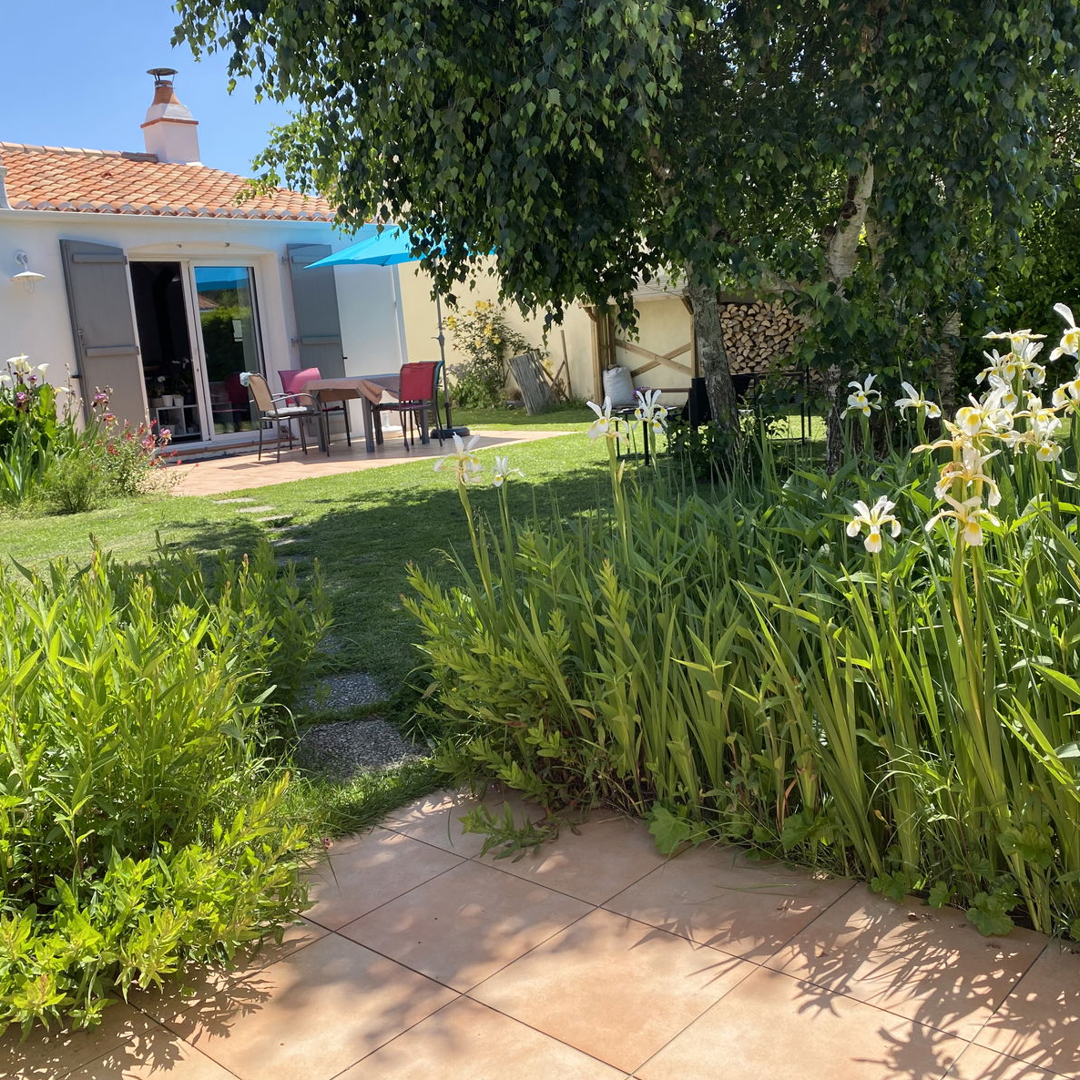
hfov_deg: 52.5
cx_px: 552
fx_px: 1094
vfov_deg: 52.5
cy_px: 545
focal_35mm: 31
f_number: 1.8
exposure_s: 1/965
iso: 32
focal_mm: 4.25
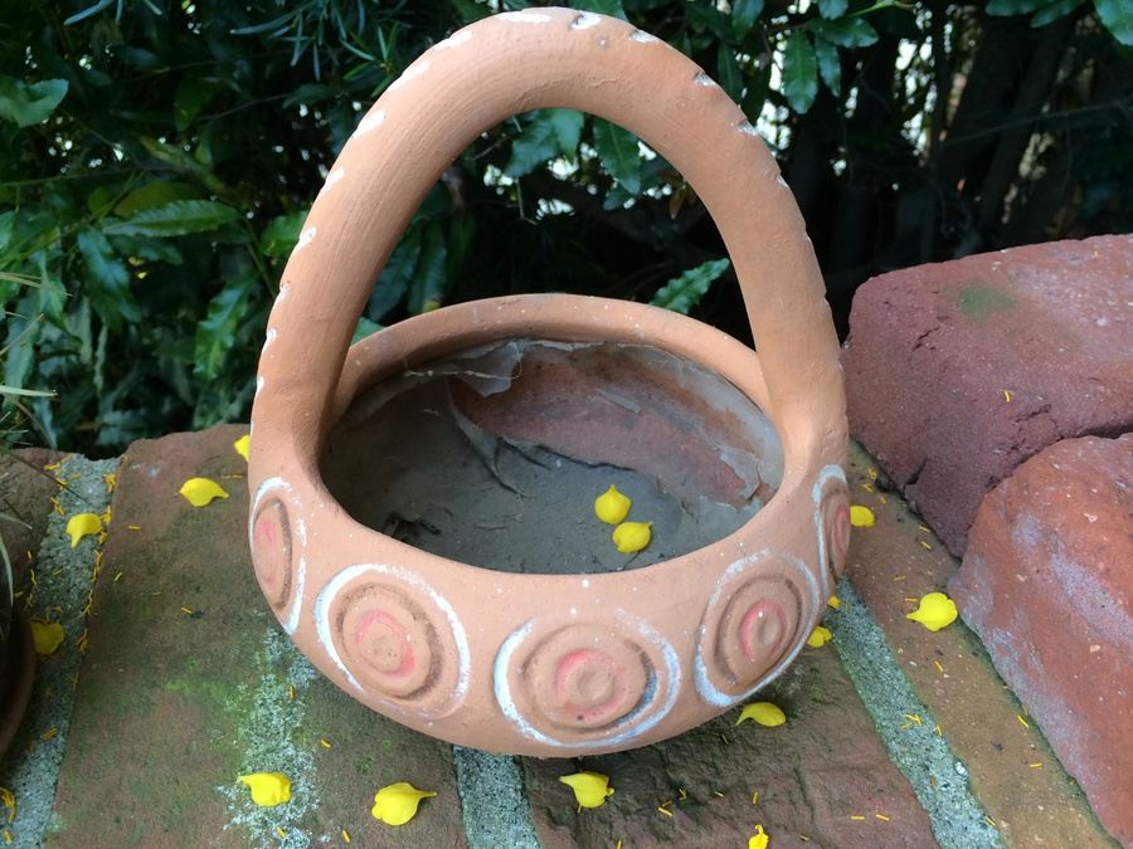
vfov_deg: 46.8
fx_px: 982
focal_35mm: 30
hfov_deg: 60.0
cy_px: 424
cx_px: 566
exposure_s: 1/30
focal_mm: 4.12
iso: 40
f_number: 2.2
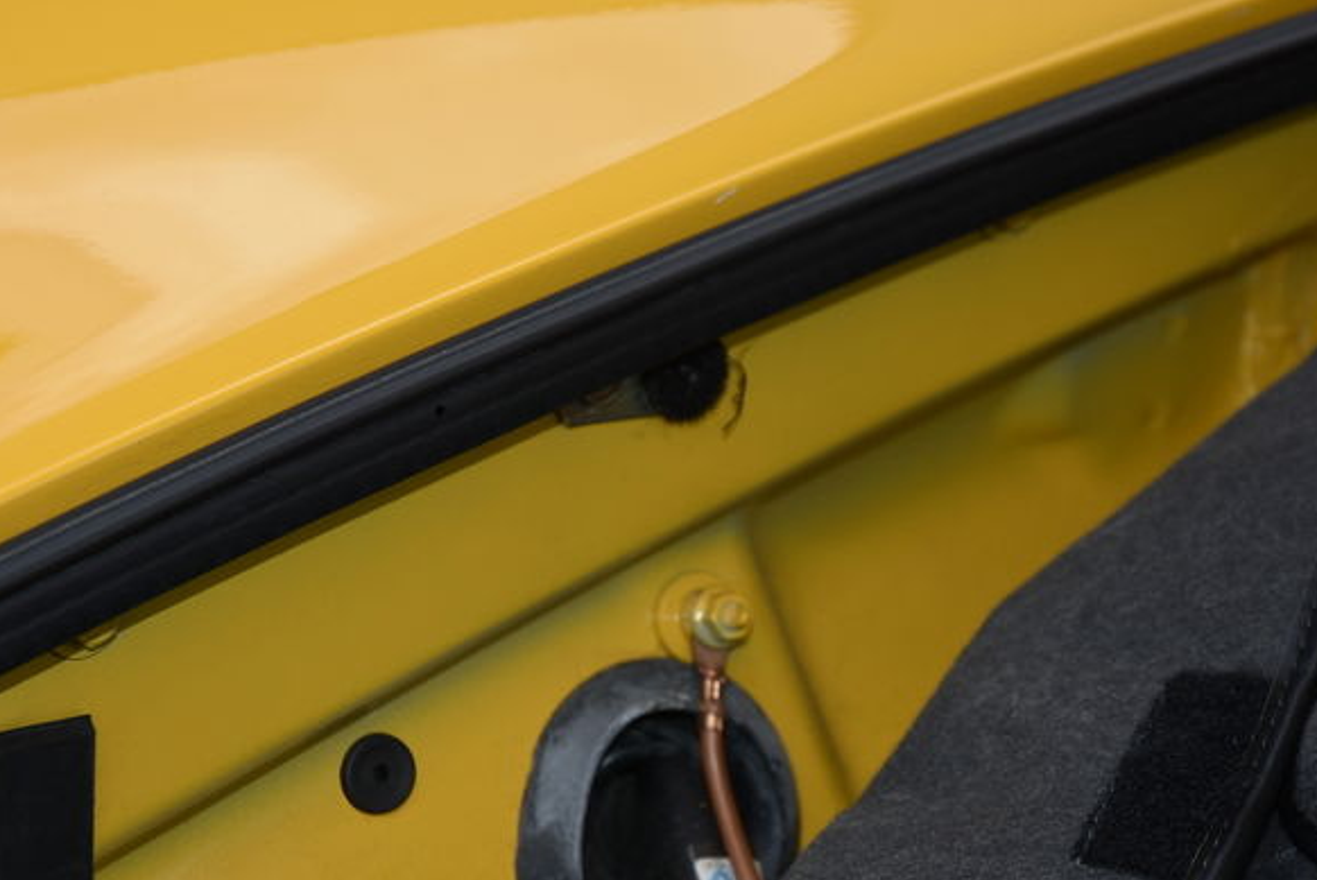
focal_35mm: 99
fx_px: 3624
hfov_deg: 20.6
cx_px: 717
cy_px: 483
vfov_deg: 13.8
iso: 125
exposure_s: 1/250
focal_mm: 50
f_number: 4.5
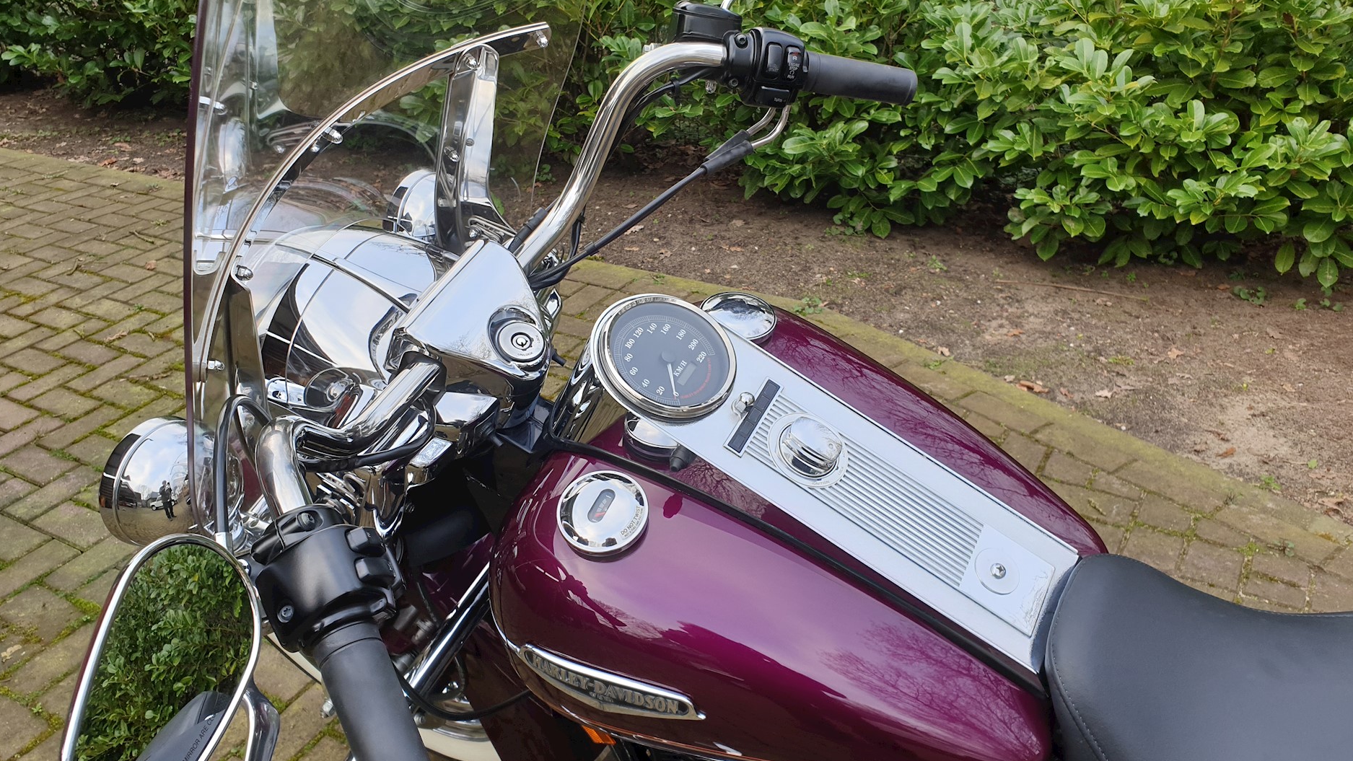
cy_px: 379
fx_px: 1040
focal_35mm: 29
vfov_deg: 40.2
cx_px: 665
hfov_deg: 66.1
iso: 50
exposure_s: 1/136
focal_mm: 4.3
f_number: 2.4
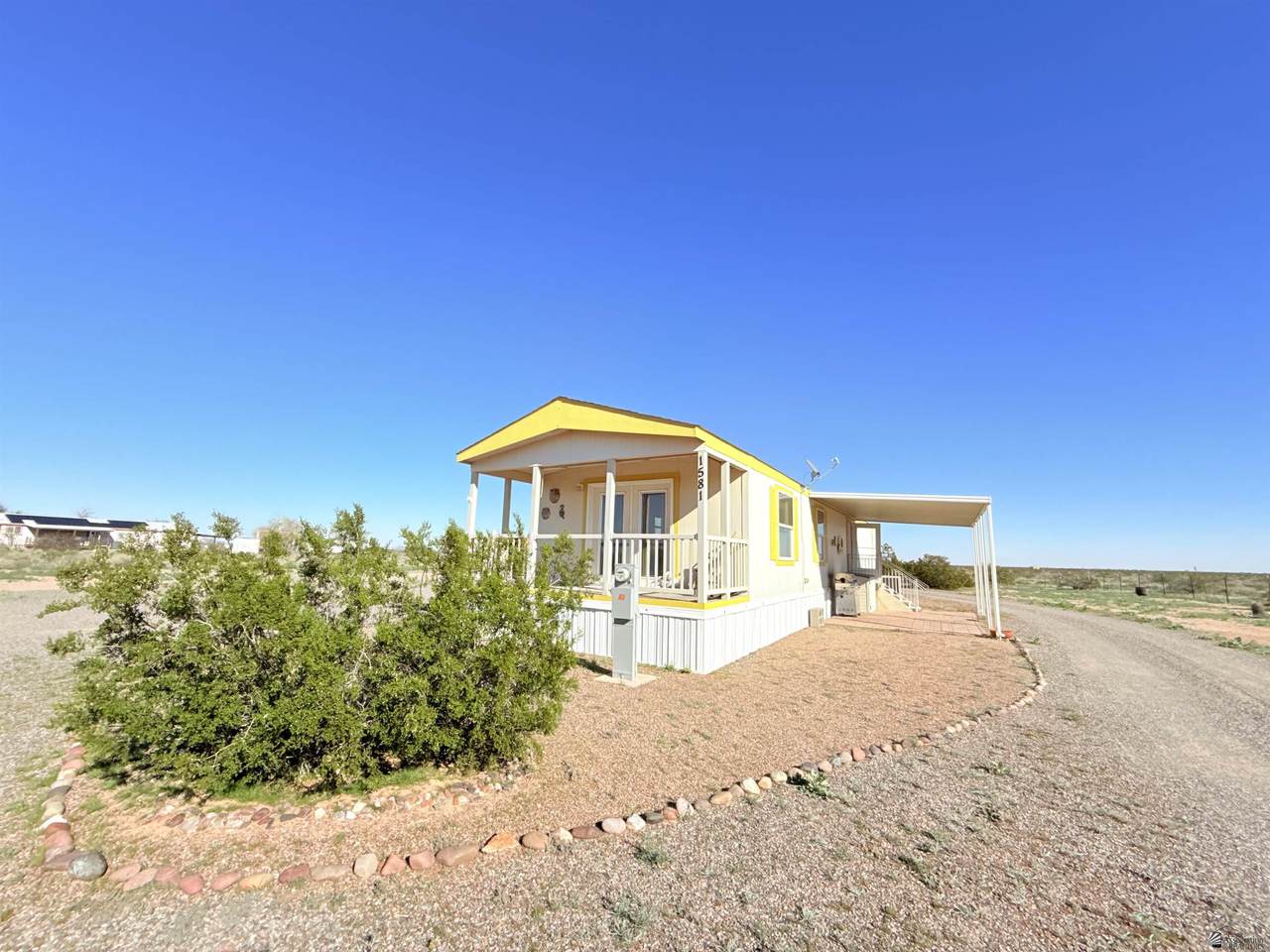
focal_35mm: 14
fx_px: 514
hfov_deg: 102.1
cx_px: 635
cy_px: 476
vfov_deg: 85.7
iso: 50
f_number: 2.2
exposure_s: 1/3663
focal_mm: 2.22
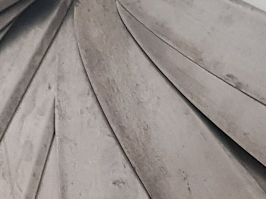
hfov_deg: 12.3
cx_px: 58
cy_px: 373
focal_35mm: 160
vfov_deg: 8.8
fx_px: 1229
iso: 200
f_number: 1.7
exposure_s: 1/22
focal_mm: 4.2
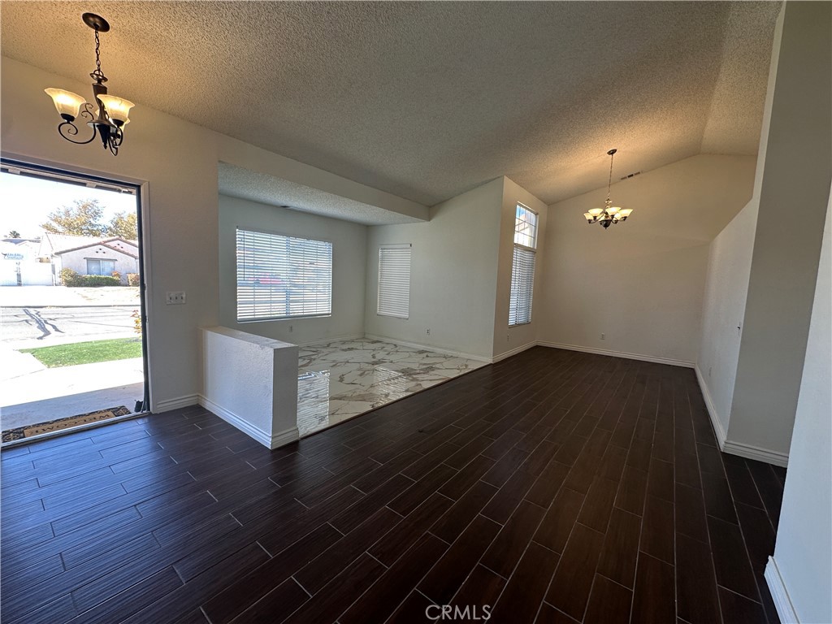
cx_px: 416
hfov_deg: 102.1
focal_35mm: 14
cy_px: 312
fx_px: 336
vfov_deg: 85.7
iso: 64
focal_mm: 2.22
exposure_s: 1/120
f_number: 2.2
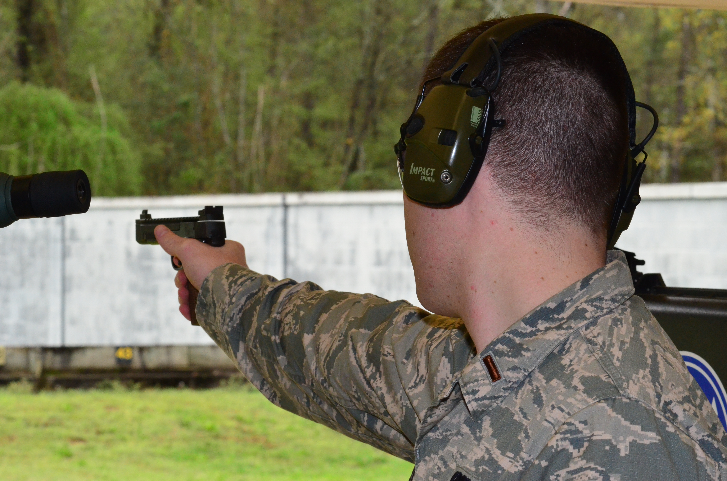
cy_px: 240
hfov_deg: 15.9
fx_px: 2600
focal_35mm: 129
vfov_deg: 10.6
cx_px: 364
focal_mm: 86
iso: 2500
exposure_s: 1/250
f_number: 18
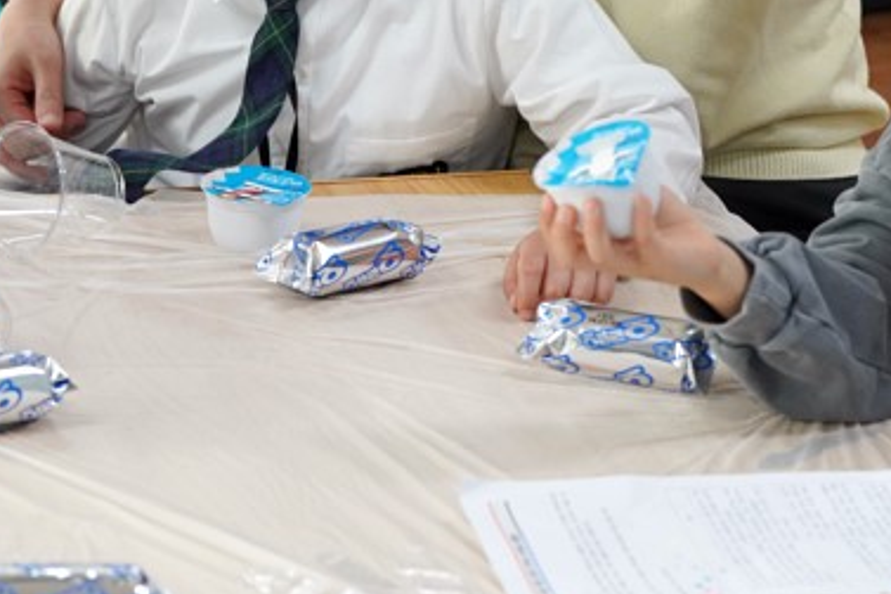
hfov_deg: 12.3
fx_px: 4131
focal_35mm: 167
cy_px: -90
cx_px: 241
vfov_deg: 8.1
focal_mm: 70
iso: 1600
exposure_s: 1/160
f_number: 4
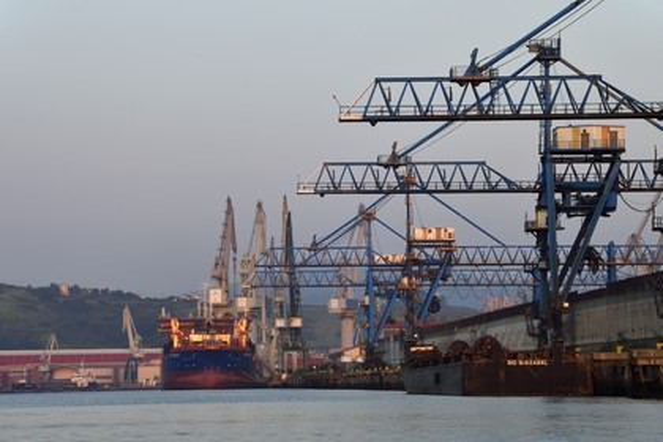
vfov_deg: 7.4
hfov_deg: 11.1
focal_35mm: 185
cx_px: 332
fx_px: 3407
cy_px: 221
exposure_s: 1/320
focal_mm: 185
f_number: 7.1
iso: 400
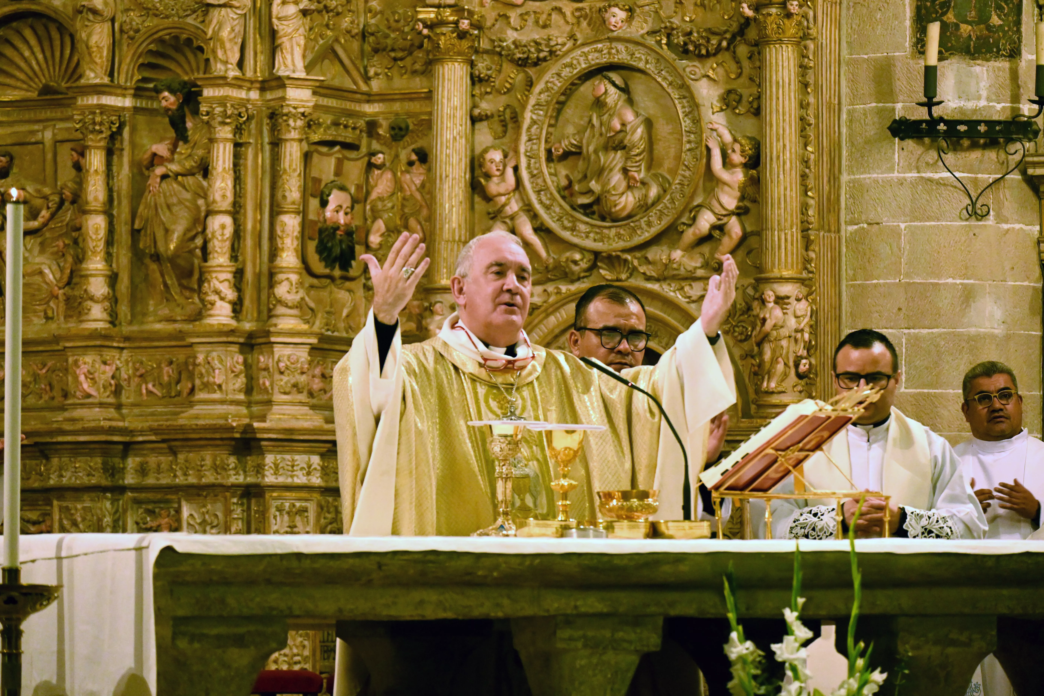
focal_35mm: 172
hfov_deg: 11.9
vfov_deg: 8.0
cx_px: 522
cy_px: 348
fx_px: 5002
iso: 3200
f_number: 5
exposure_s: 1/80
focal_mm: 115
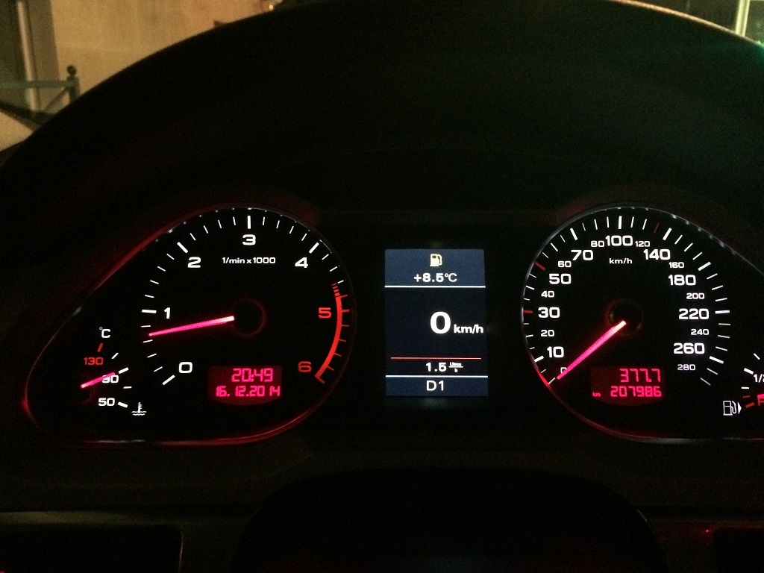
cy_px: 286
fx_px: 640
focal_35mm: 29
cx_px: 382
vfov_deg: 48.2
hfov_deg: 61.7
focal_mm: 4.15
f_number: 2.2
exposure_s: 1/15
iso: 640
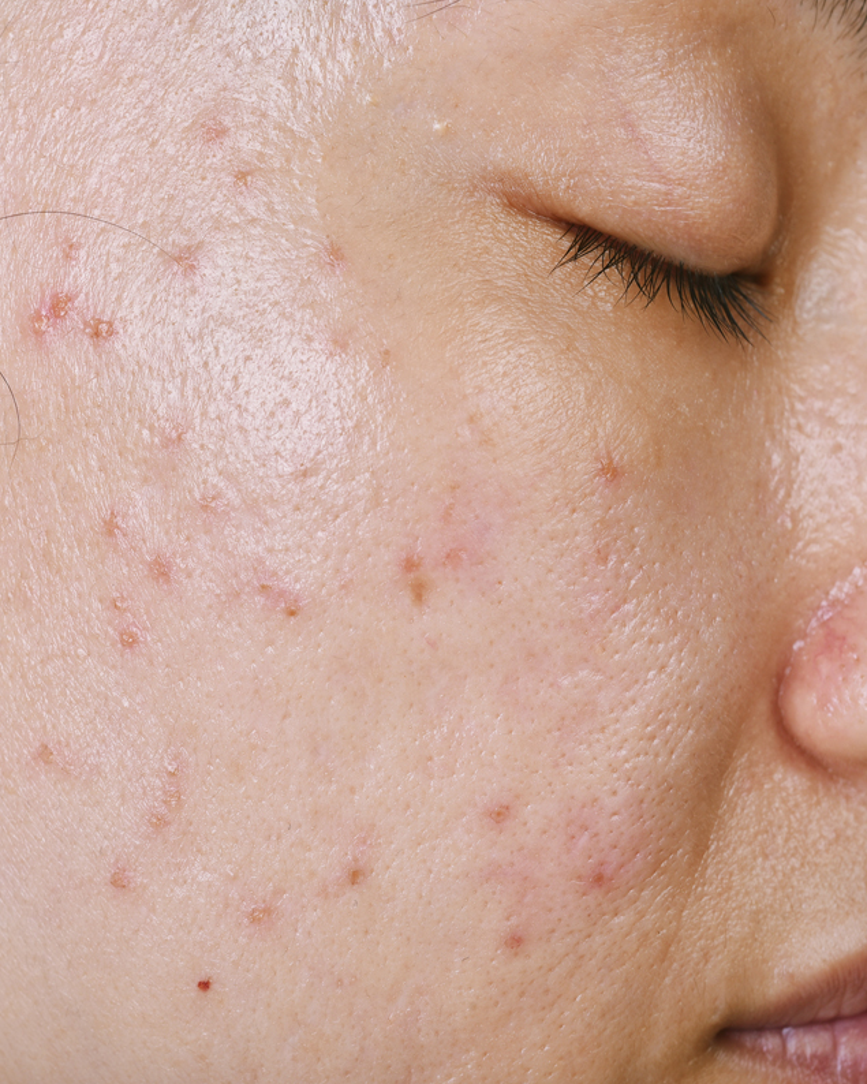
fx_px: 2502
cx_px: 142
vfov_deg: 24.4
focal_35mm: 78
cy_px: 545
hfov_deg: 19.4
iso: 100
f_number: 11
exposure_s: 1/200
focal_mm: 55
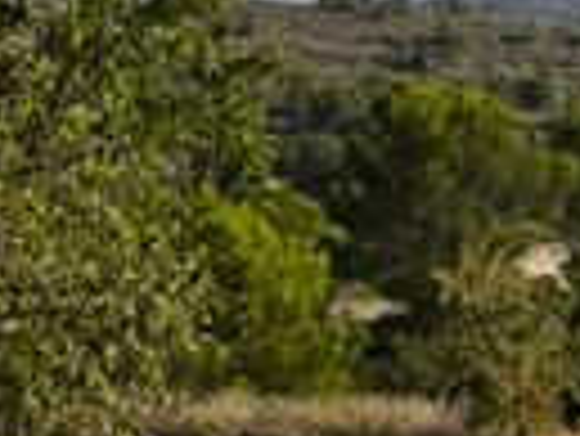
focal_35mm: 191
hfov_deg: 9.2
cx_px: 1401
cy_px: -9
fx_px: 3203
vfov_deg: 7.8
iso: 50
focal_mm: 6.14
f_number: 1.65
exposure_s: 1/866
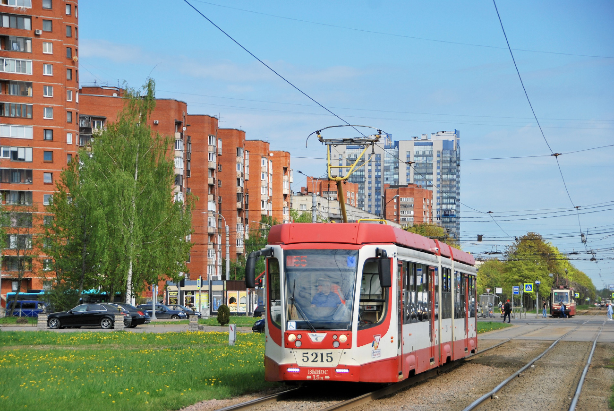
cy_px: 206
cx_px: 307
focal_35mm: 120
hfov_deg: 17.0
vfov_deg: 11.5
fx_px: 2049
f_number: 5.3
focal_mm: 80
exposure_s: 1/800
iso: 100
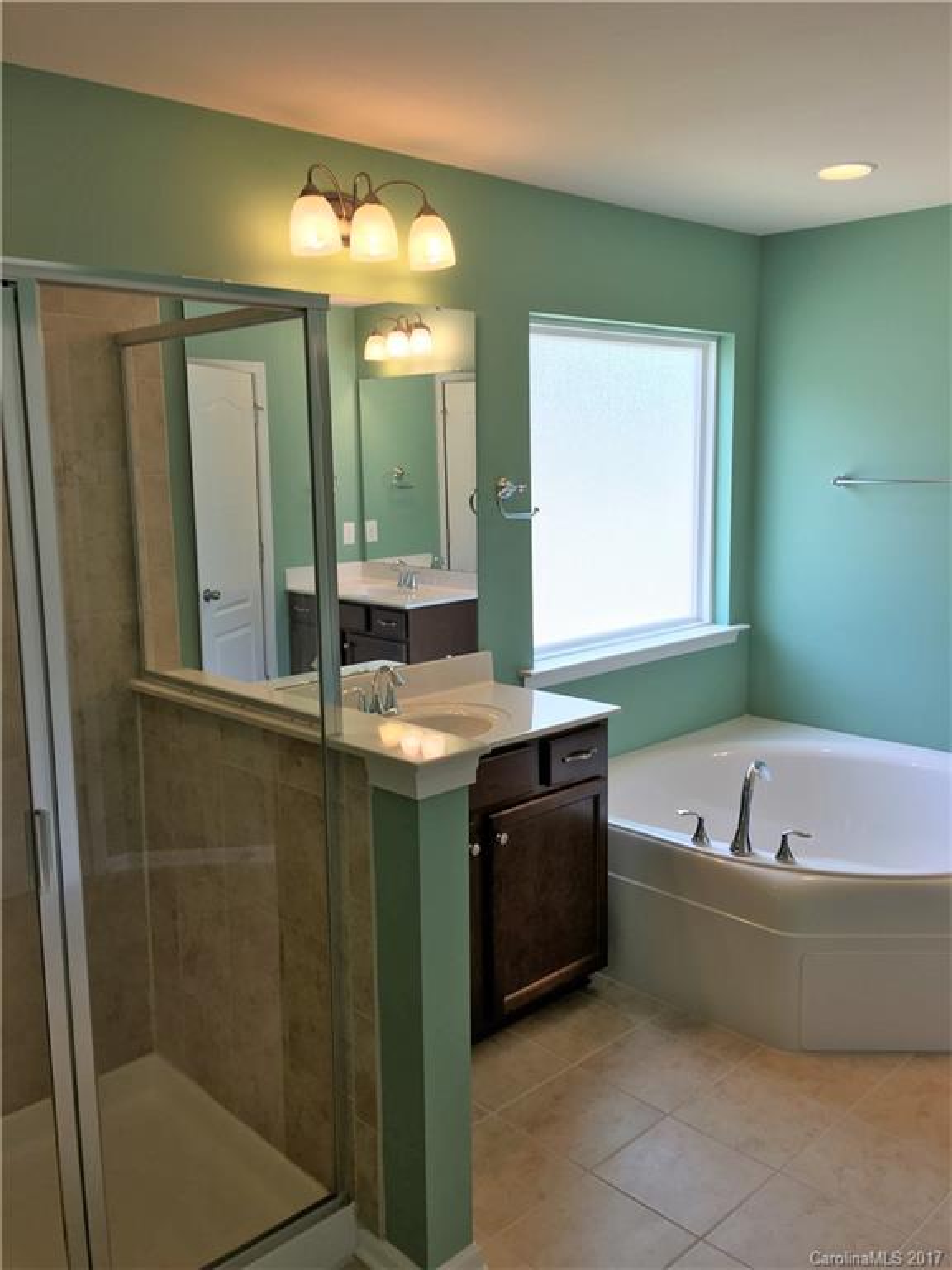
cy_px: 635
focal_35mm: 29
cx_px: 476
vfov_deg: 61.7
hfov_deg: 48.2
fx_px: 1063
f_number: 2.2
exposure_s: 1/100
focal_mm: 4.15
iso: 32
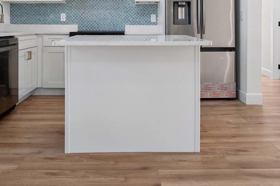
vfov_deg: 34.1
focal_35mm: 37
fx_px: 288
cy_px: 22
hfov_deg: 51.9
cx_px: 136
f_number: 8
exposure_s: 1/3
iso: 160
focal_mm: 16
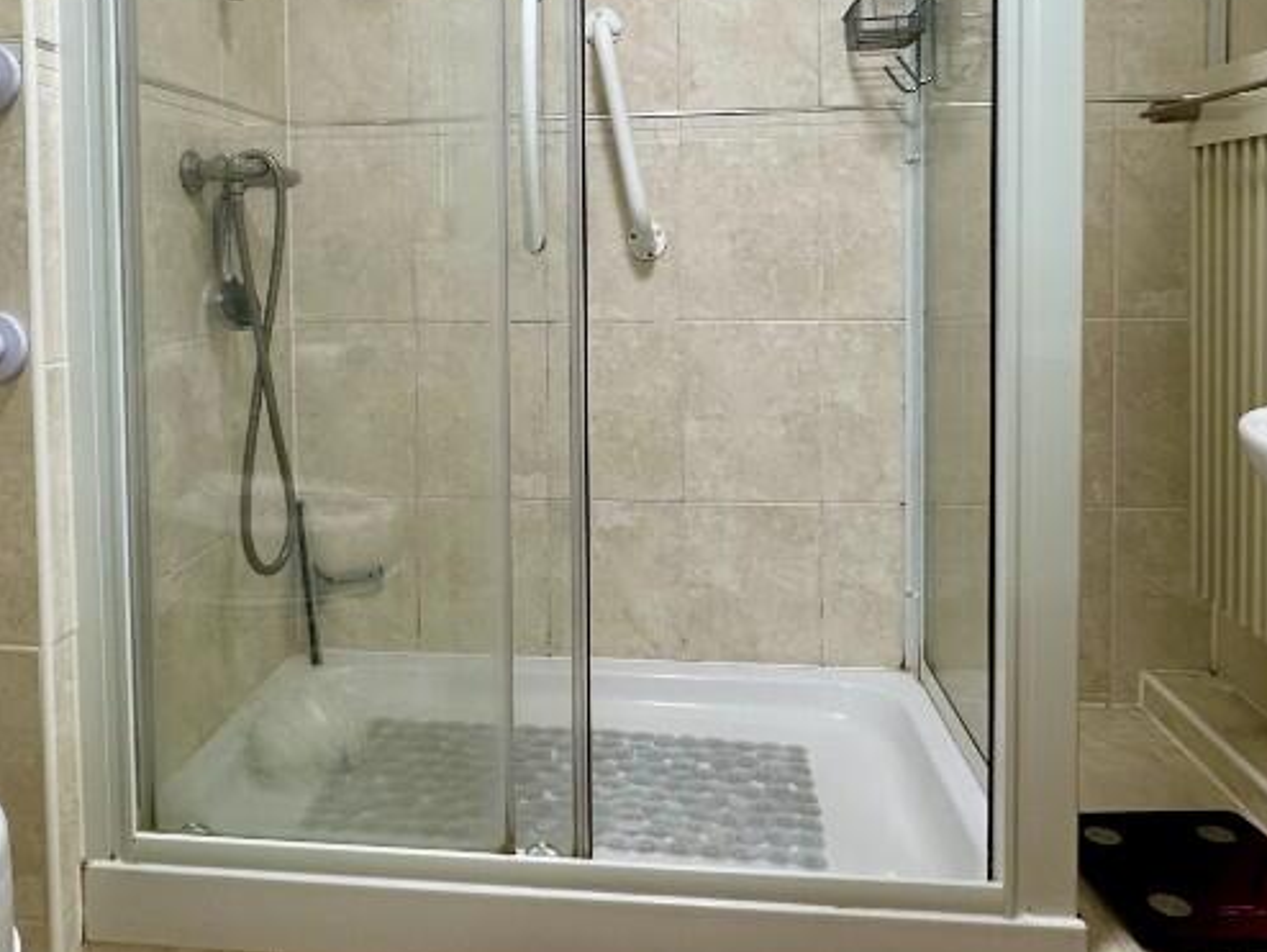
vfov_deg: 47.2
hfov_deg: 61.4
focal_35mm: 29
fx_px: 1062
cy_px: 290
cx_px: 551
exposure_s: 1/50
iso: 160
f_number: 2.2
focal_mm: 2.22
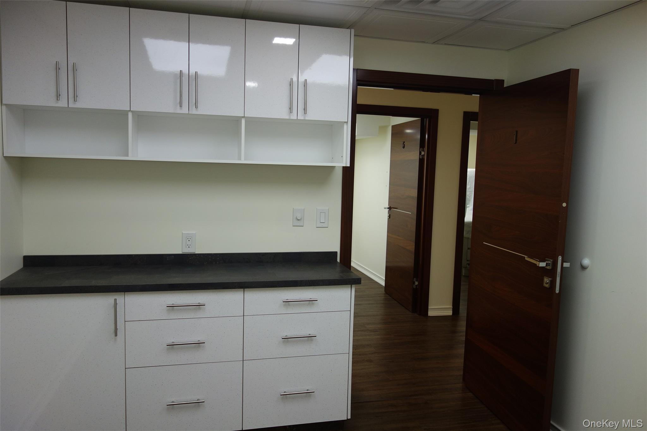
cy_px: 216
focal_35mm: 28
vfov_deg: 46.4
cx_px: 324
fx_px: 503
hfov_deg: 65.5
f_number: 1.8
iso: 125
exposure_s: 1/250
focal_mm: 10.4
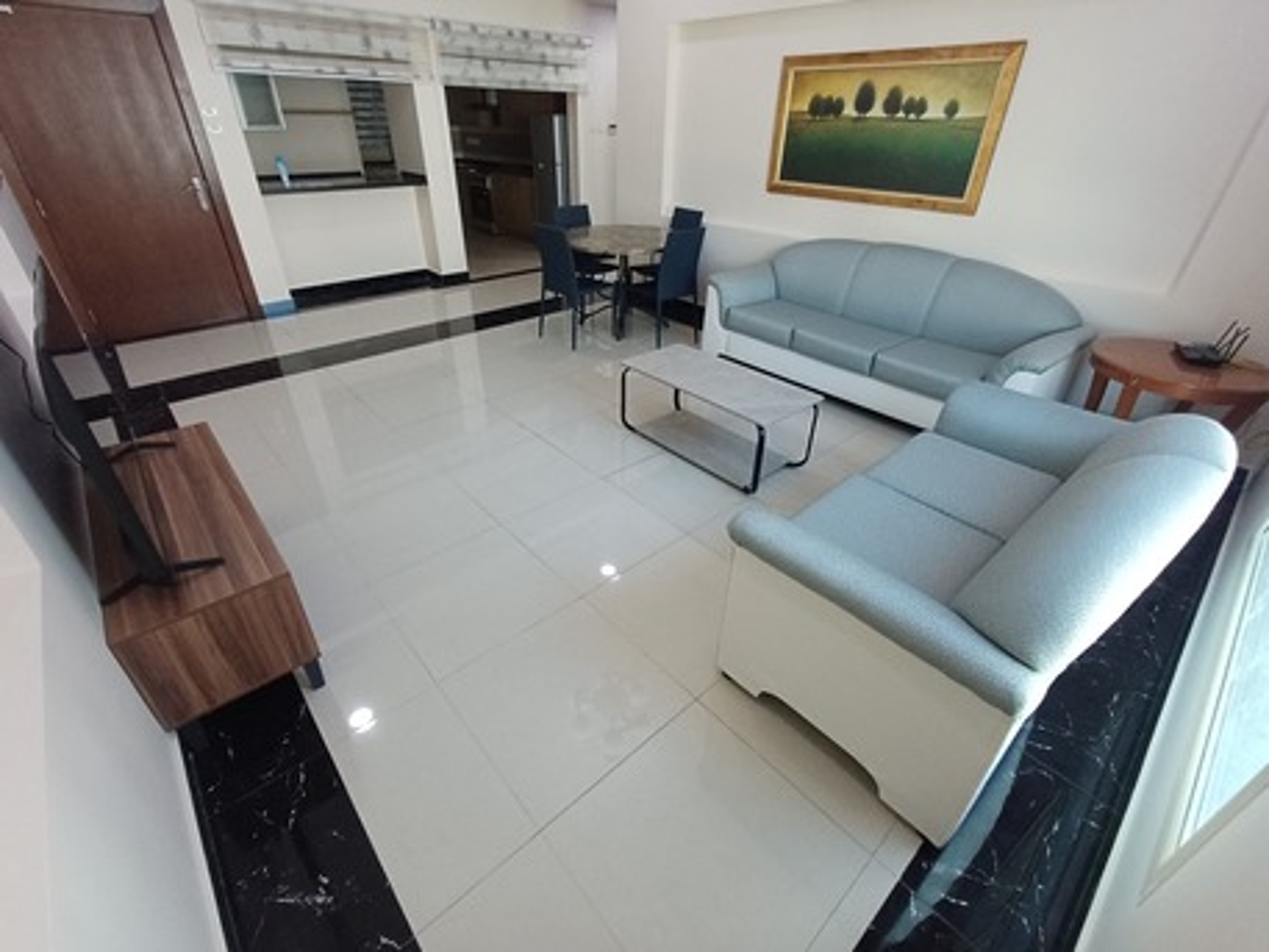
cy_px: 476
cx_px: 634
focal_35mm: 16
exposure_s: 1/50
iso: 200
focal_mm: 1.64
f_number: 2.2
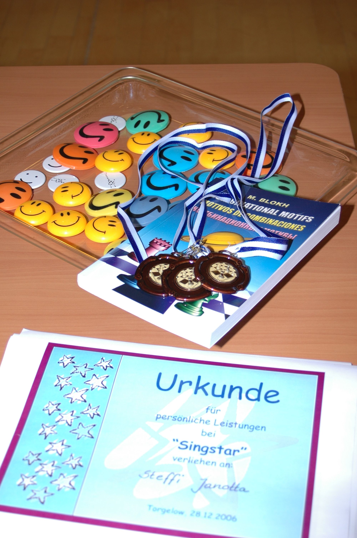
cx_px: 178
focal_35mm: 72
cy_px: 269
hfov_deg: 18.9
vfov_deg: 28.1
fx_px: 1073
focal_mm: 48
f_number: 5.6
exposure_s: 1/60
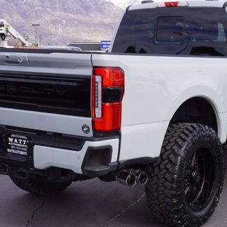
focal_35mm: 69
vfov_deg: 25.0
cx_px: 144
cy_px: 125
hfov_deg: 24.9
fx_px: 512
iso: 100
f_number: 9
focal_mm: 28
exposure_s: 1/125
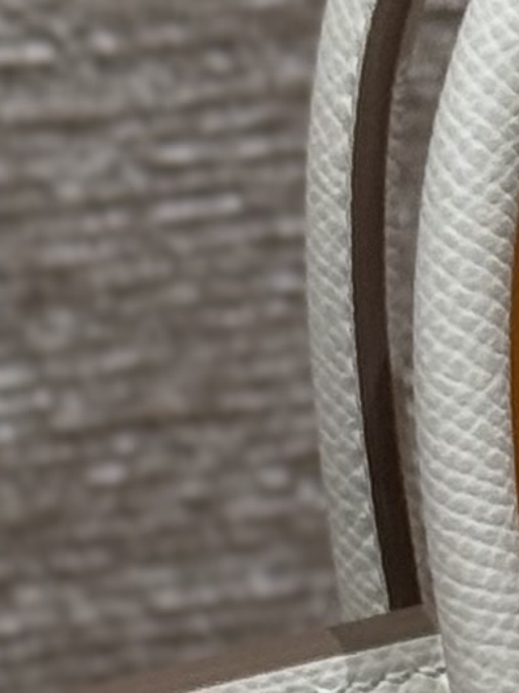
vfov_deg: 5.3
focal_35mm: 368
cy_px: 1325
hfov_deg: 4.0
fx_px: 7363
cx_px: 988
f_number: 1.78
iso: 64
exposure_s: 1/122
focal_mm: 6.76
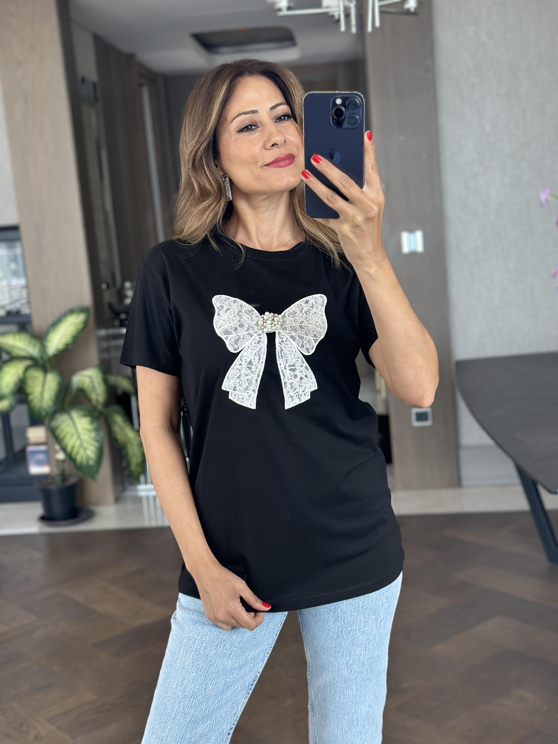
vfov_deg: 39.7
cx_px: 279
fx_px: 1032
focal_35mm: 48
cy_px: 372
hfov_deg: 30.3
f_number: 1.78
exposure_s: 1/143
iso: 100
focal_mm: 6.86
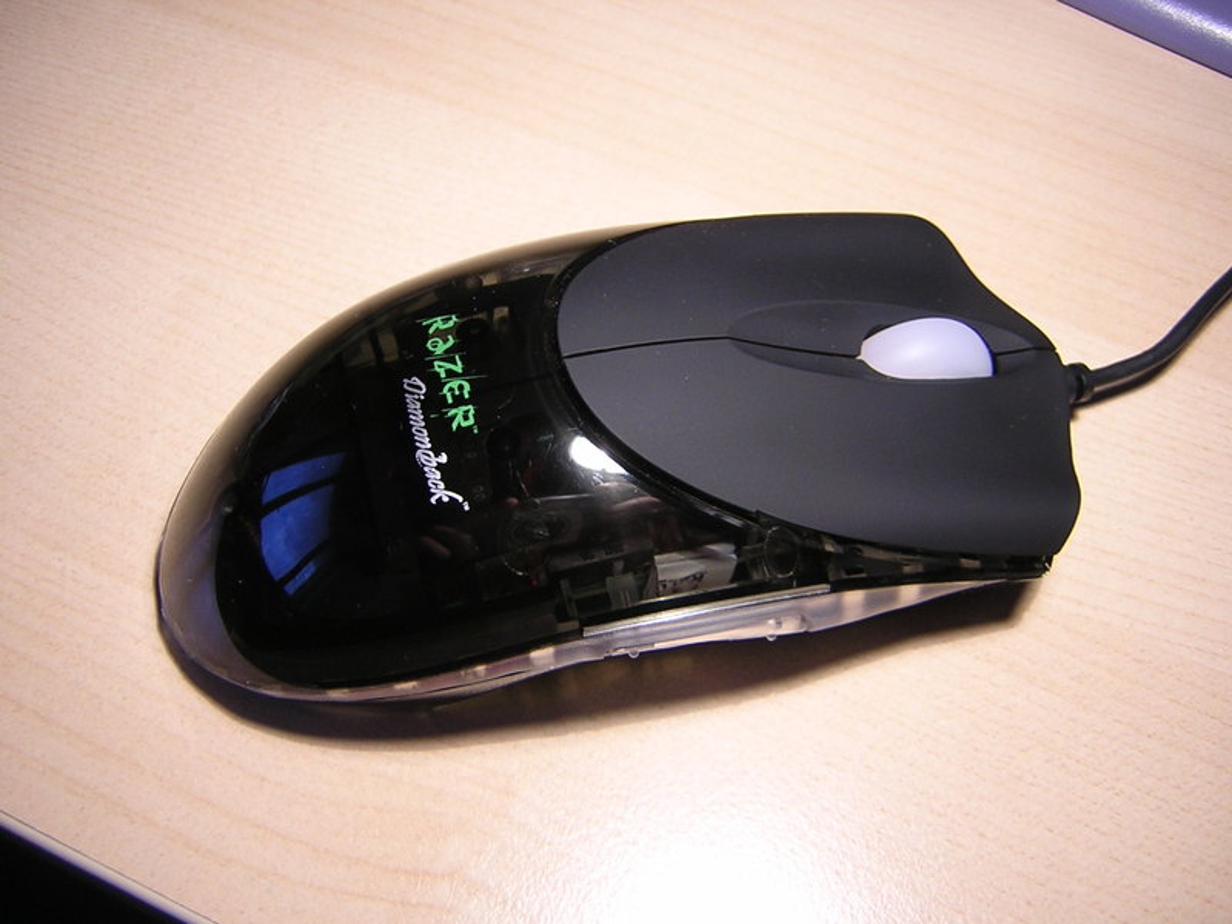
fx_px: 1281
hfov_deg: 51.4
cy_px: 462
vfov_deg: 39.7
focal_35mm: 36
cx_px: 616
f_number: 2.6
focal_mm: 4.7
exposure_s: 1/47.8
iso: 100
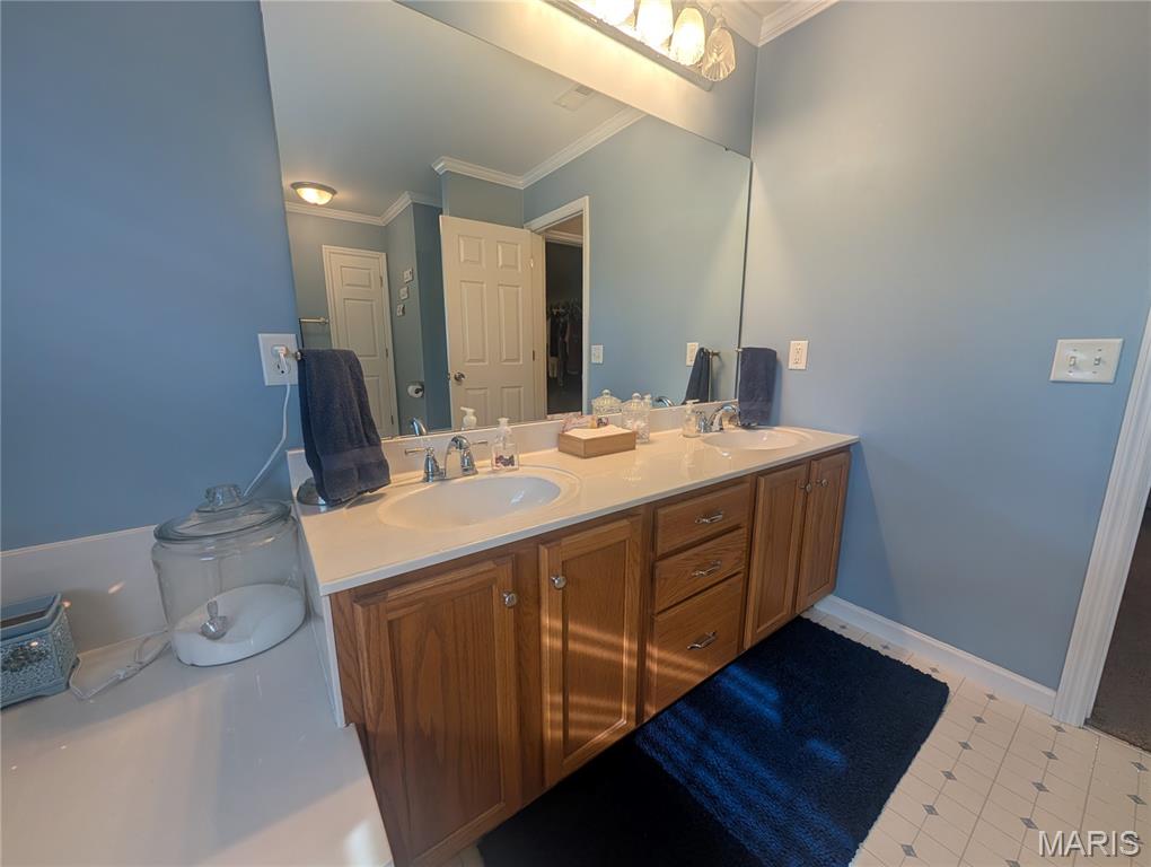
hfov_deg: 110.5
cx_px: 576
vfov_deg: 94.6
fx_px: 400
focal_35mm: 12
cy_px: 434
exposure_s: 1/207
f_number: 1.7
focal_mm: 2.02
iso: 60
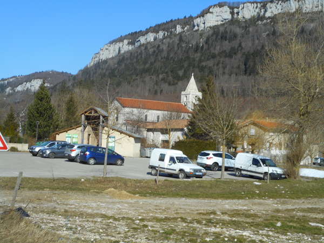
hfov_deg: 37.5
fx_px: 477
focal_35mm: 51
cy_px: 122
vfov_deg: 28.6
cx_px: 162
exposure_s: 1/500
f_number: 4.9
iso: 80
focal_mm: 9.1
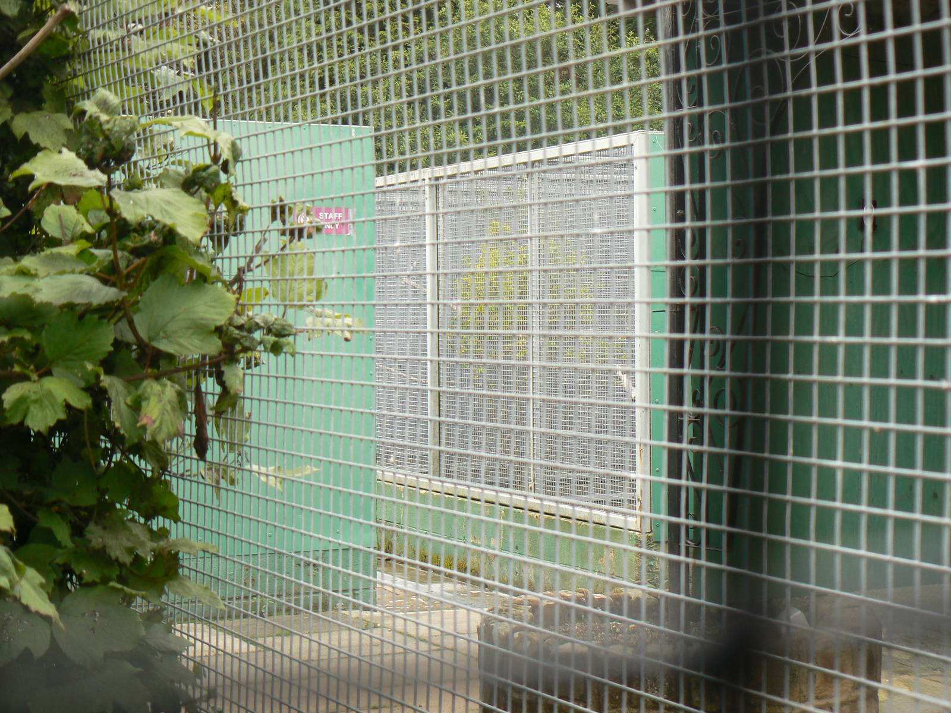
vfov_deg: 19.4
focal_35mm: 76
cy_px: 356
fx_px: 2088
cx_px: 476
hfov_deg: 25.7
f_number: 4
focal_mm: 12.6
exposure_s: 1/60
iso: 80
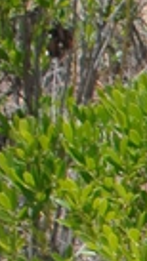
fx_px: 2288
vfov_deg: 6.4
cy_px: 498
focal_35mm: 330
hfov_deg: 3.3
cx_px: 901
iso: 400
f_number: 10
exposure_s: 1/350
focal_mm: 28
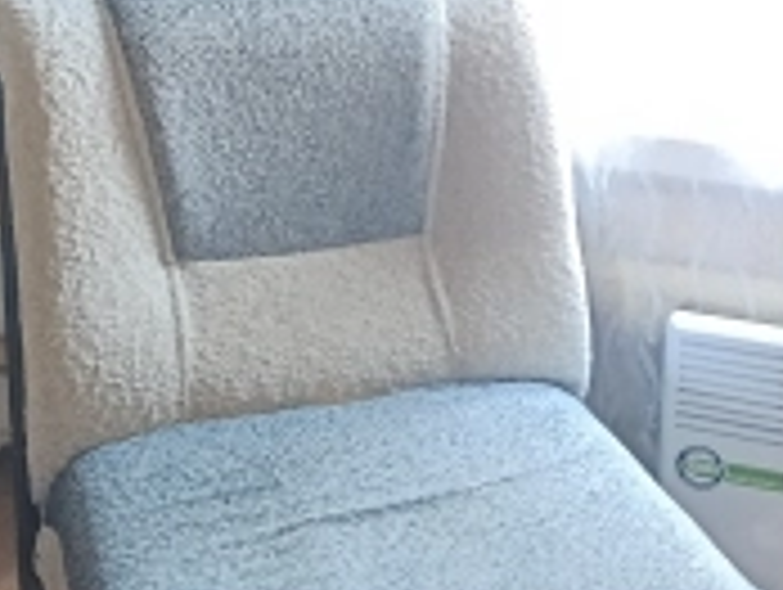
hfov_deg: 23.8
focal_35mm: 82
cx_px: 450
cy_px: 126
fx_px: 1857
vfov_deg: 17.9
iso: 2500
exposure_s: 1/25
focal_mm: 6.14
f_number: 1.6
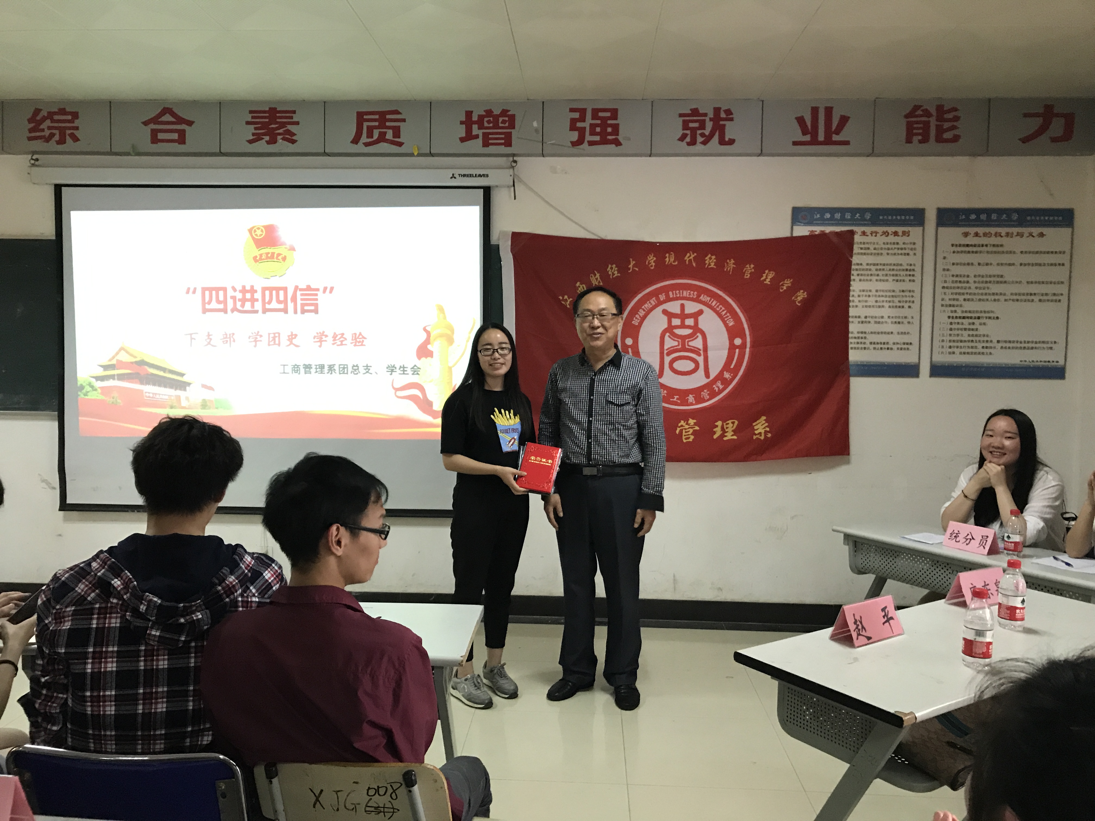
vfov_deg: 49.7
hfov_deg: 63.4
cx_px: 548
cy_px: 410
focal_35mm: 28
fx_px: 886
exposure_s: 1/17
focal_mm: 3.99
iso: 100
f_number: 1.8
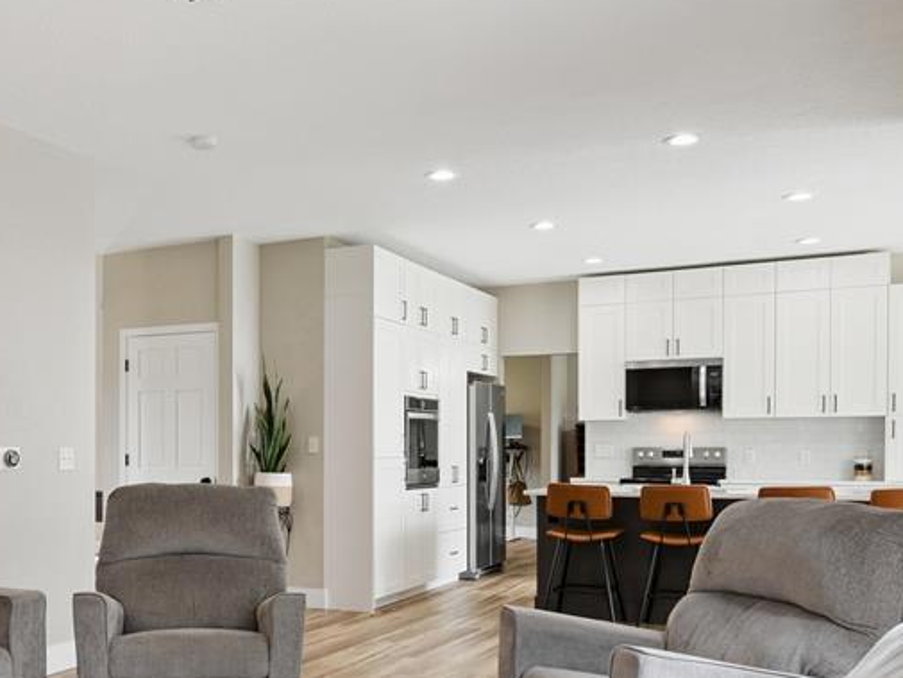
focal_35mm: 39
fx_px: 1018
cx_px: 181
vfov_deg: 36.1
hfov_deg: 45.4
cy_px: 493
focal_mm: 16
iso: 400
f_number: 9
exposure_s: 1/40
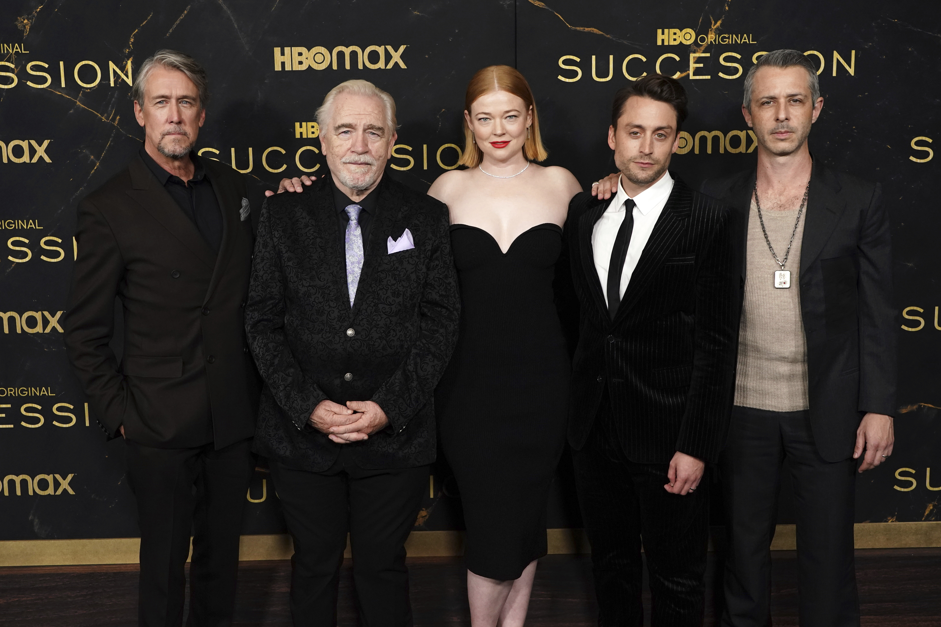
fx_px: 1098
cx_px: 470
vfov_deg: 31.9
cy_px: 314
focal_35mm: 42
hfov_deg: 46.4
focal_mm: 42
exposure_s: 1/320
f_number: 6.3
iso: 4000
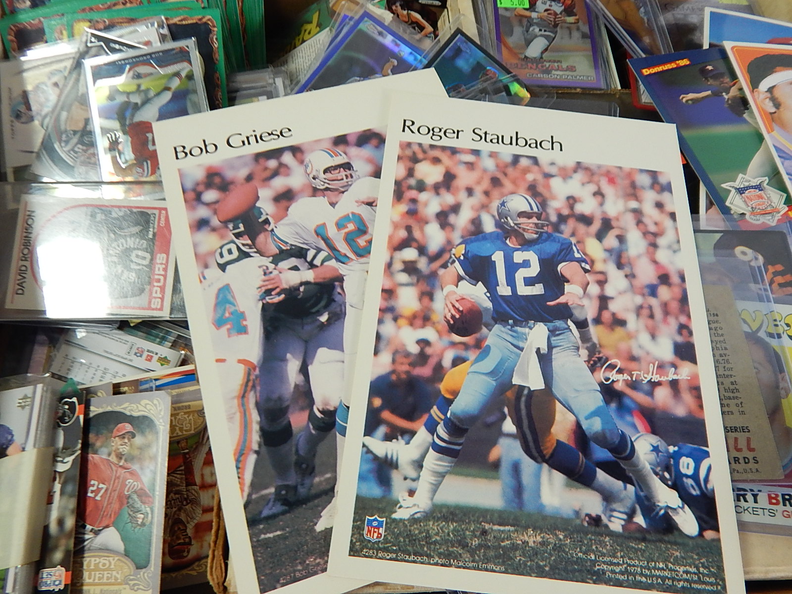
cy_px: 297
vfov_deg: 54.9
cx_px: 396
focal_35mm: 25
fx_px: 572
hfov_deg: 69.4
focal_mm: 4.5
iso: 200
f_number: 3.1
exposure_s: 1/30
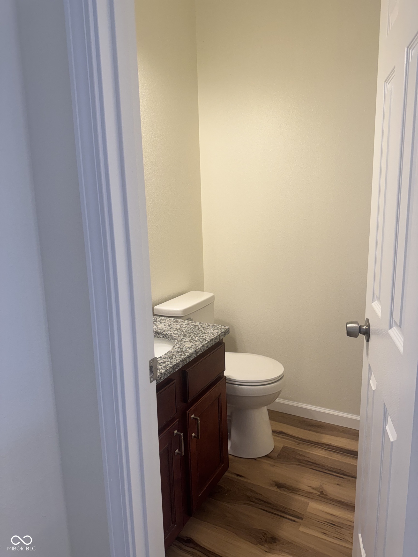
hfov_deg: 56.8
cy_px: 278
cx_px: 209
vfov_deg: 71.6
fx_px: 386
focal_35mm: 24
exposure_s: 1/120
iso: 125
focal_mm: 6.76
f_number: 1.78
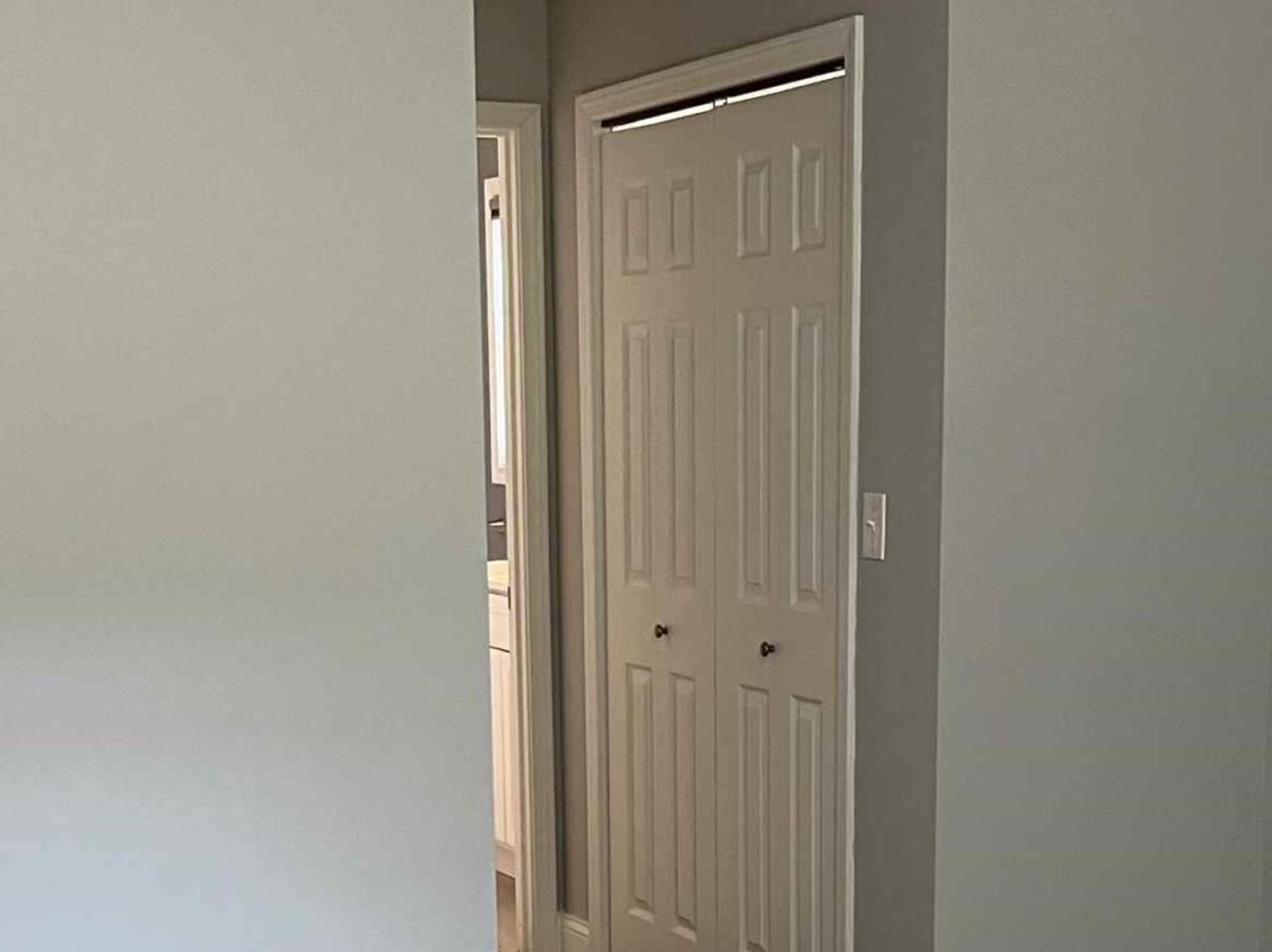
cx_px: 675
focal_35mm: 69
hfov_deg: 28.2
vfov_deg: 20.7
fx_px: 2535
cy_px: 922
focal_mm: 5.1
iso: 125
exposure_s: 1/60
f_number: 1.6
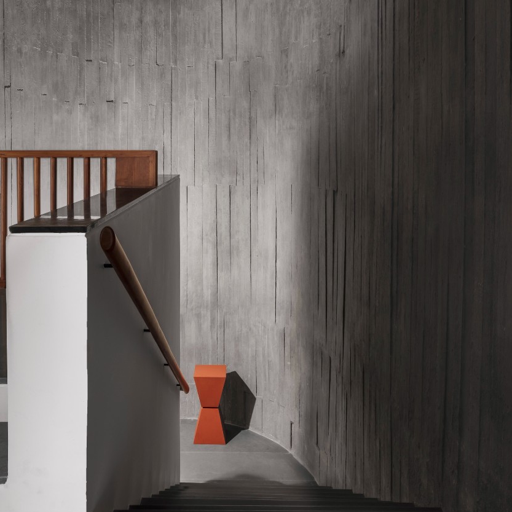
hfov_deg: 52.5
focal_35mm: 31
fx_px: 519
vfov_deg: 48.0
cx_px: 274
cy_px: 68
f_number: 10
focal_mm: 19
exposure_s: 1/10
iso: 100
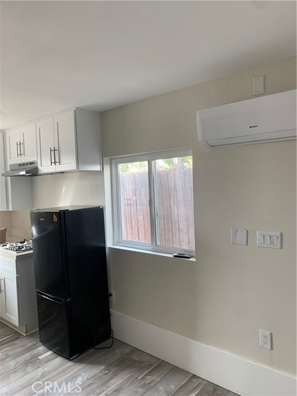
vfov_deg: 67.3
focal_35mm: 26
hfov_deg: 53.1
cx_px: 148
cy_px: 198
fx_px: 297
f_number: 1.8
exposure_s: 1/119
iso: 100
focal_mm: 4.25
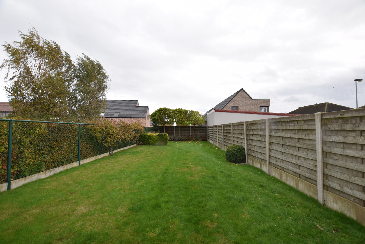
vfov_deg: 77.4
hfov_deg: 100.4
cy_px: 122
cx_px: 182
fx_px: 152
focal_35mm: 15
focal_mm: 10
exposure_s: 1/125
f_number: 5.6
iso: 180
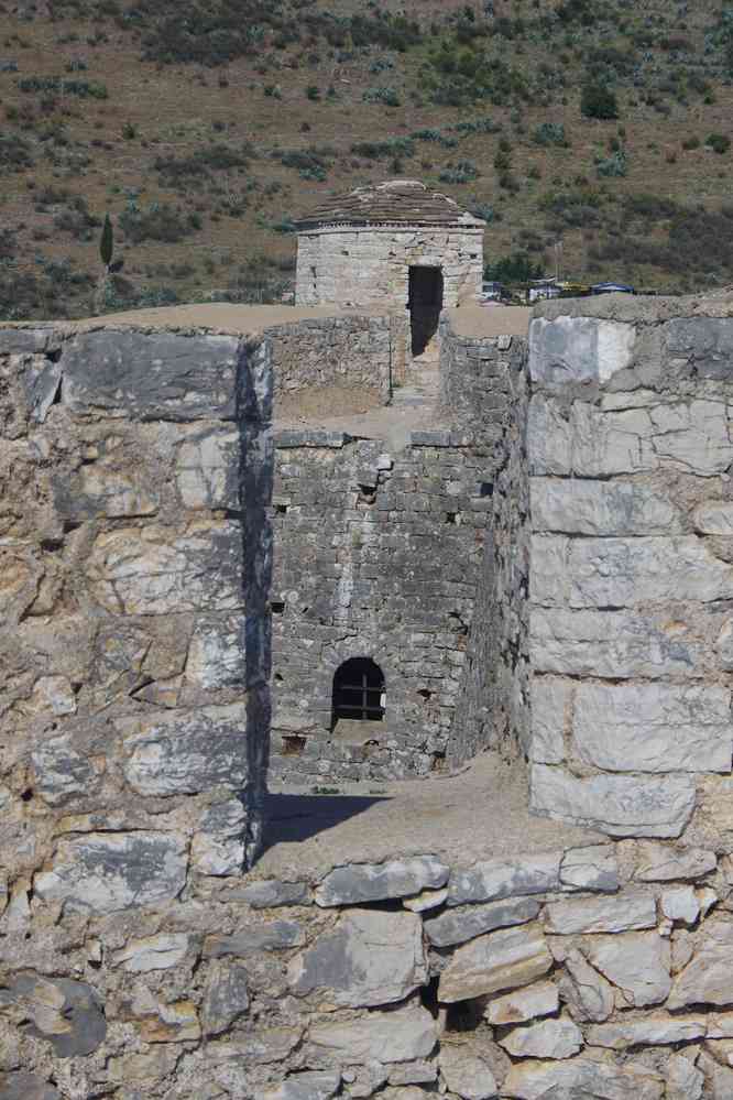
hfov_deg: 15.7
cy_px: 550
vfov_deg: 23.4
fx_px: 2657
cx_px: 366
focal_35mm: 87
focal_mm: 57.5
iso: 200
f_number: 11
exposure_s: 1/200
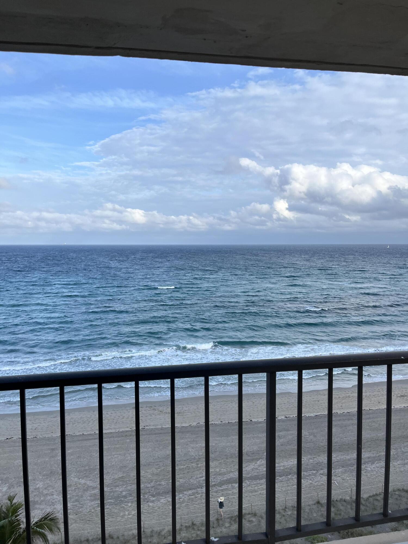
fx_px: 409
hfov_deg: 53.1
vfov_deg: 67.3
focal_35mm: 26
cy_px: 272
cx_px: 204
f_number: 1.6
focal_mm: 5.1
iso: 50
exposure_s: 1/2755
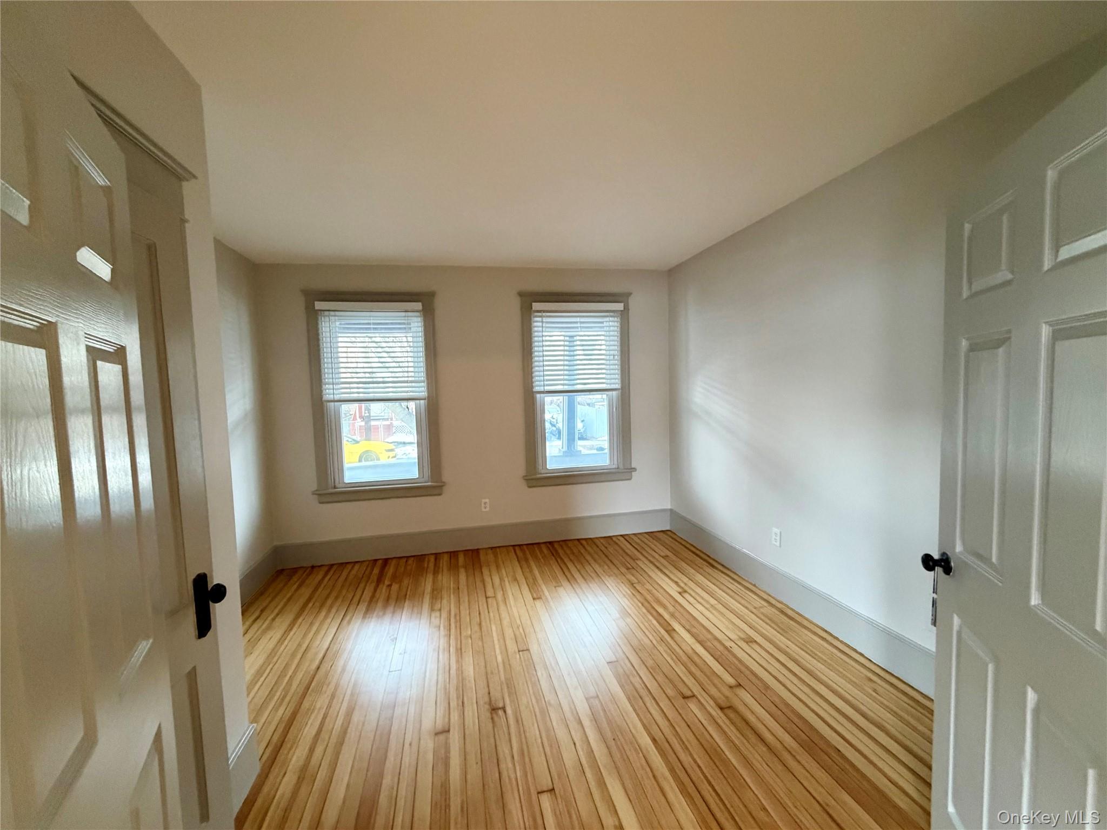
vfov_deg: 85.7
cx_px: 554
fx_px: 448
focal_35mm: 14
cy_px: 415
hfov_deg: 102.1
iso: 500
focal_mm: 2.22
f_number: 2.2
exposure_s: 1/60
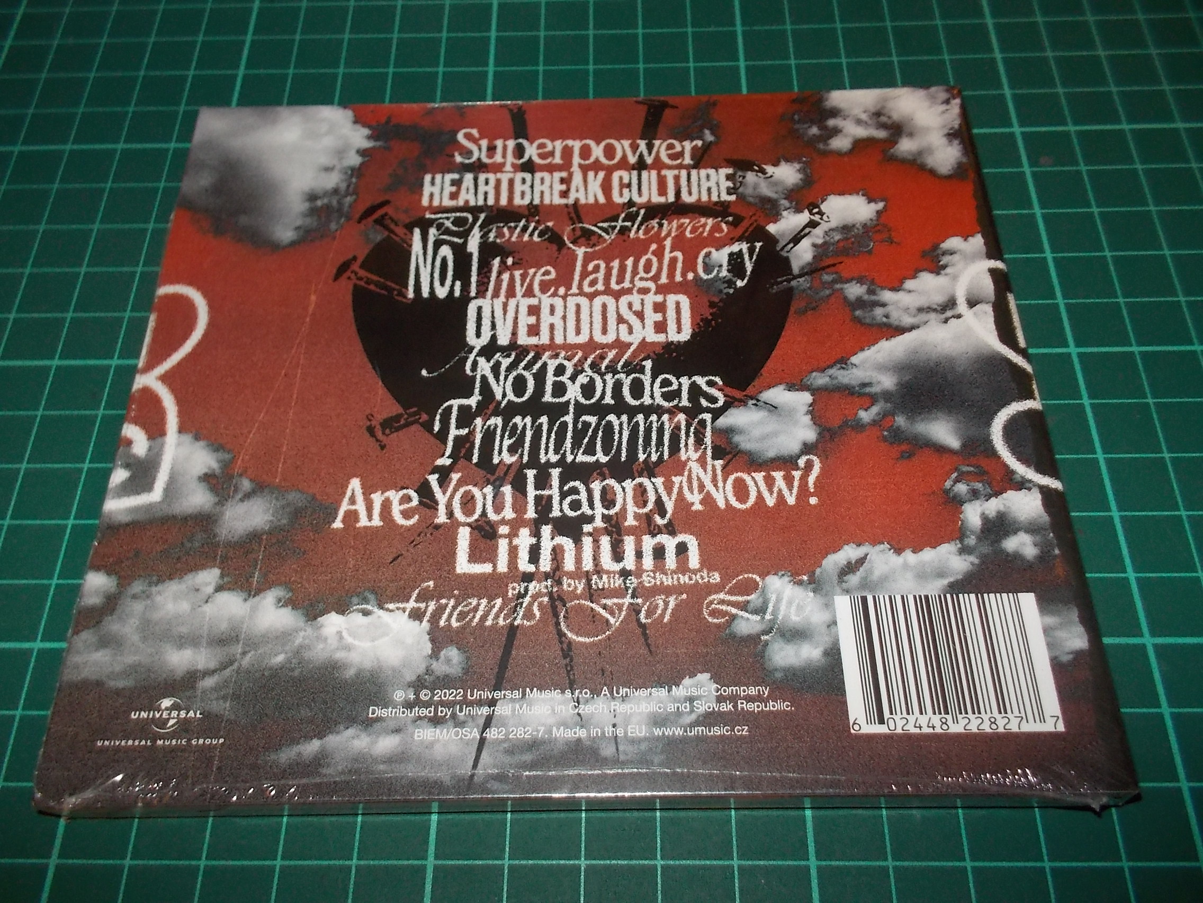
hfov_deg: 61.7
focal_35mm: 29
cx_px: 602
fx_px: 1008
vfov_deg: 48.2
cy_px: 452
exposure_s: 1/30
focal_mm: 4.1
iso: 200
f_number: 3.3
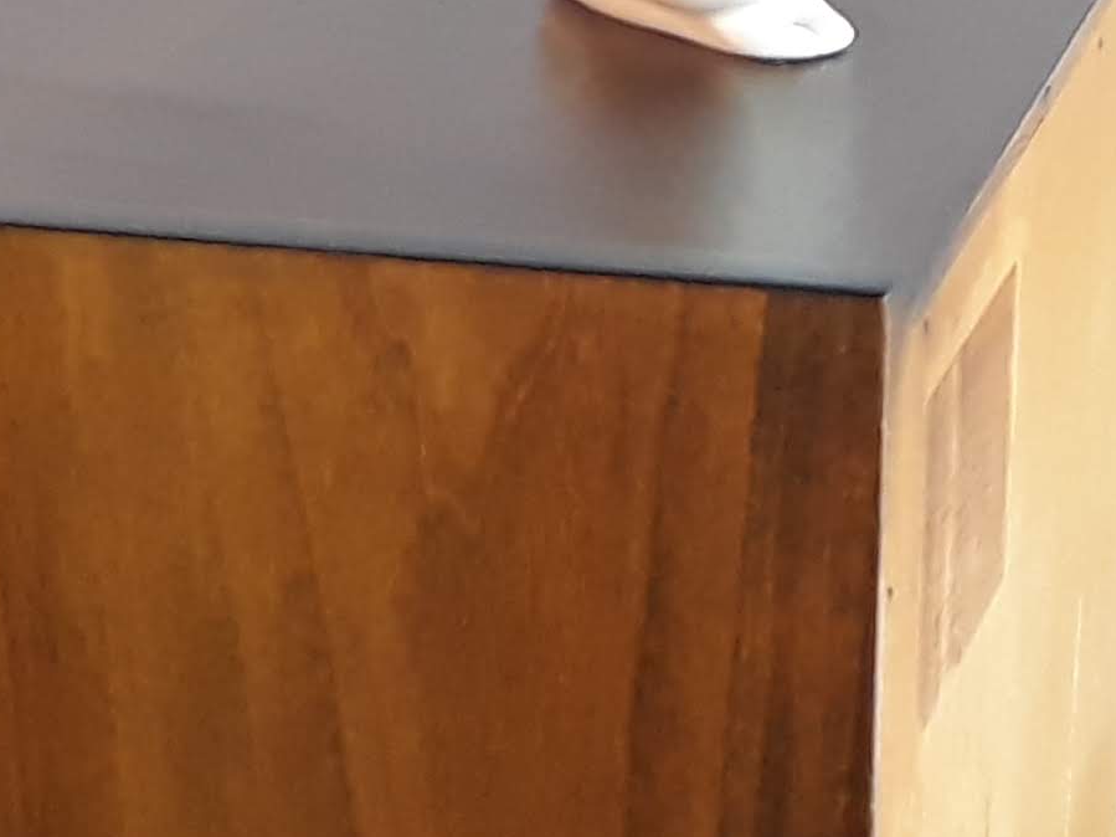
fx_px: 3159
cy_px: 723
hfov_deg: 20.0
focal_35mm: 98
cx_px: 406
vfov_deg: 15.0
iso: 160
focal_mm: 3.6
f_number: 1.9
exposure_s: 1/25
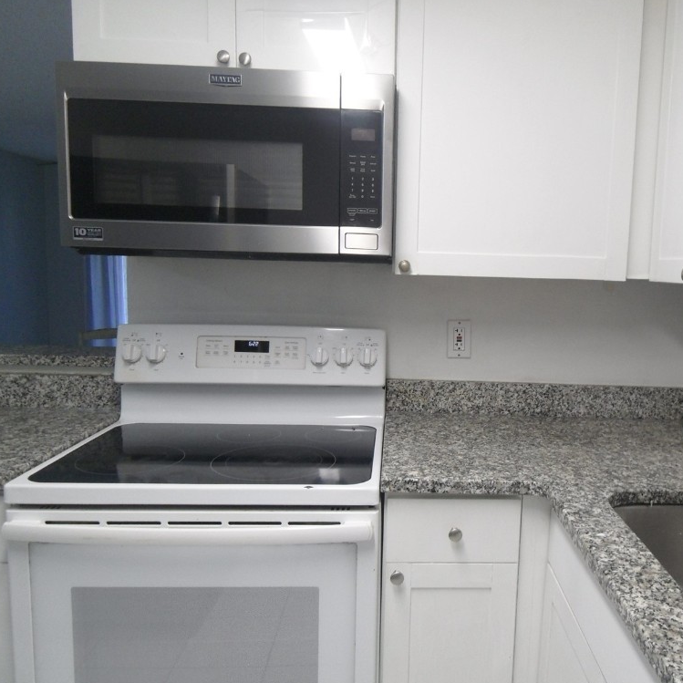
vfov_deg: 55.6
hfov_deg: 54.6
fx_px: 647
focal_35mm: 29
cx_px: 448
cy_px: 339
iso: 200
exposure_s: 1/45
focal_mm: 4.3
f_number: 2.8
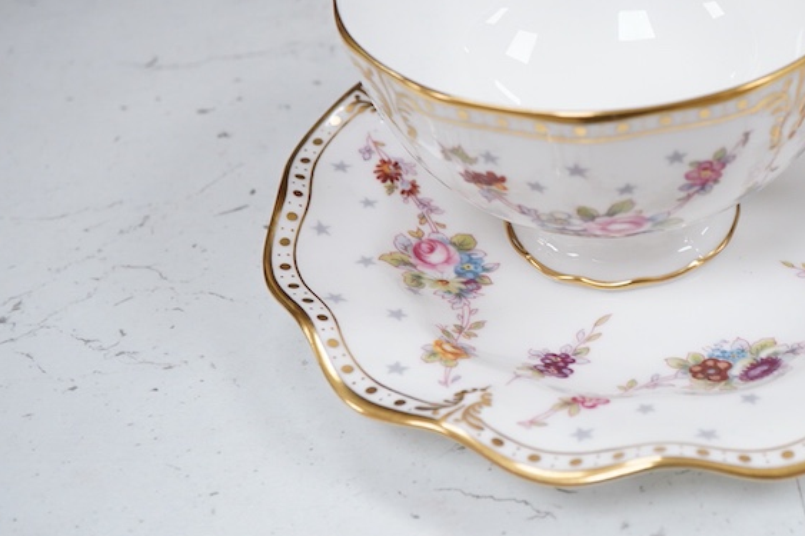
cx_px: 639
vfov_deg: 18.9
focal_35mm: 72
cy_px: 186
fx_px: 1609
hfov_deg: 27.5
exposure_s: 1/125
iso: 1250
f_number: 9
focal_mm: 30
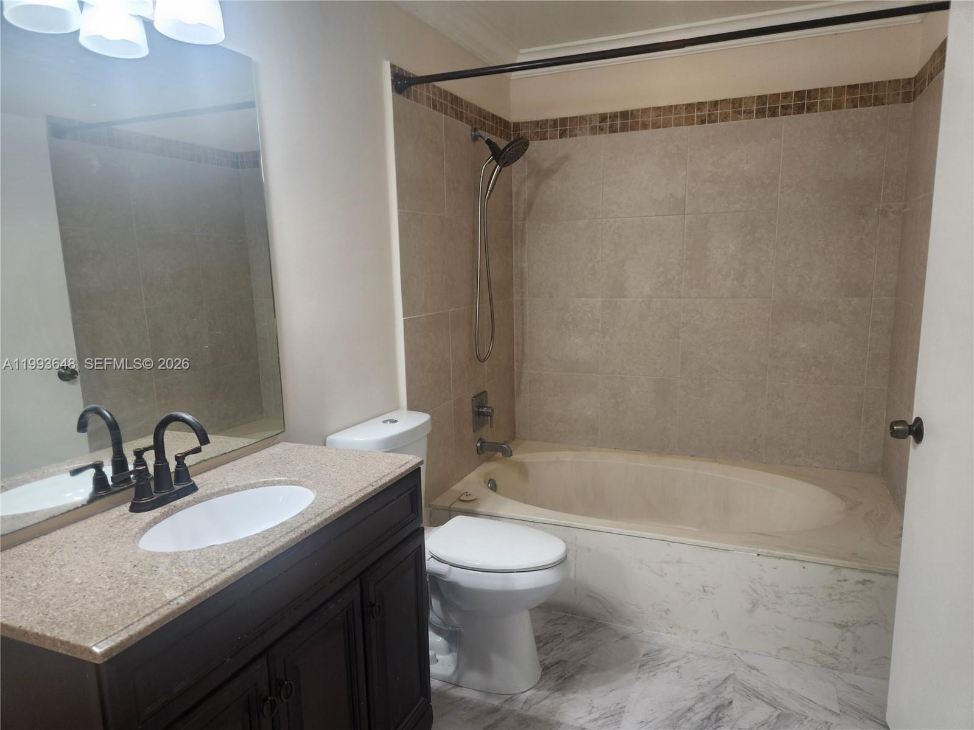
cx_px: 487
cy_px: 365
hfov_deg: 73.9
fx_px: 647
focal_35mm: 23
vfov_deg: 58.9
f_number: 1.8
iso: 80
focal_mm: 5.4
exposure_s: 1/120
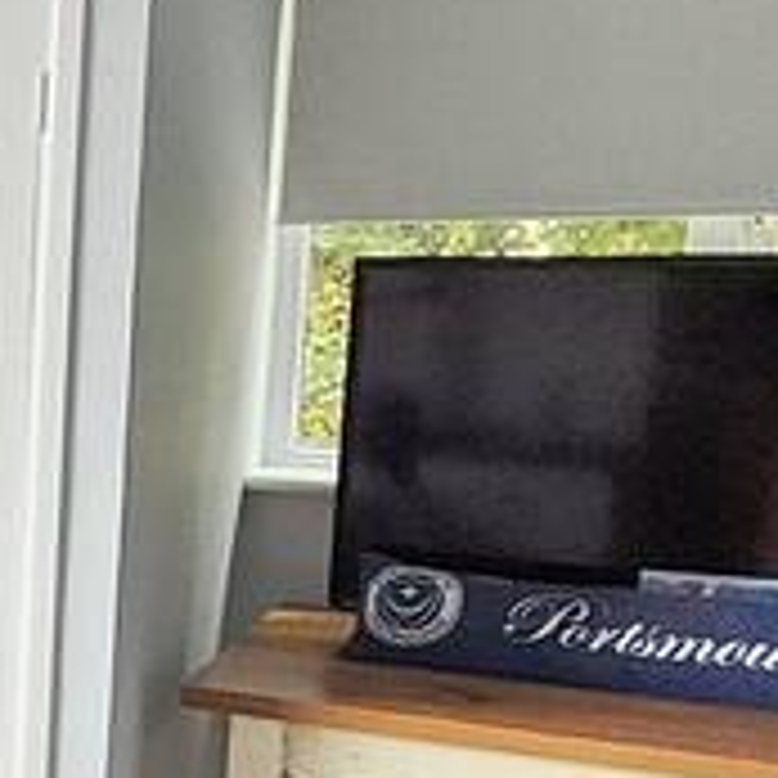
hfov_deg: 17.3
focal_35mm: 68
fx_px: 1729
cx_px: -827
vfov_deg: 25.2
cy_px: 544
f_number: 2.2
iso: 64
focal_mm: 1.7
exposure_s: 1/100
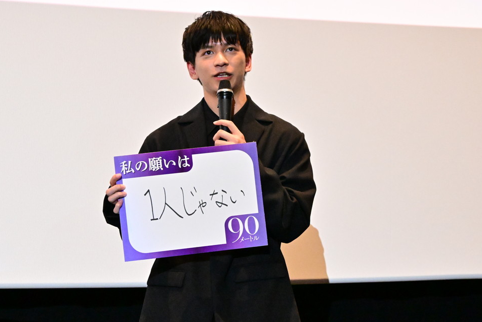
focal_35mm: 119
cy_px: 157
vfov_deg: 11.5
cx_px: 242
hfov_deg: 17.2
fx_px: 1593
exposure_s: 1/200
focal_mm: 76
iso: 12800
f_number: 6
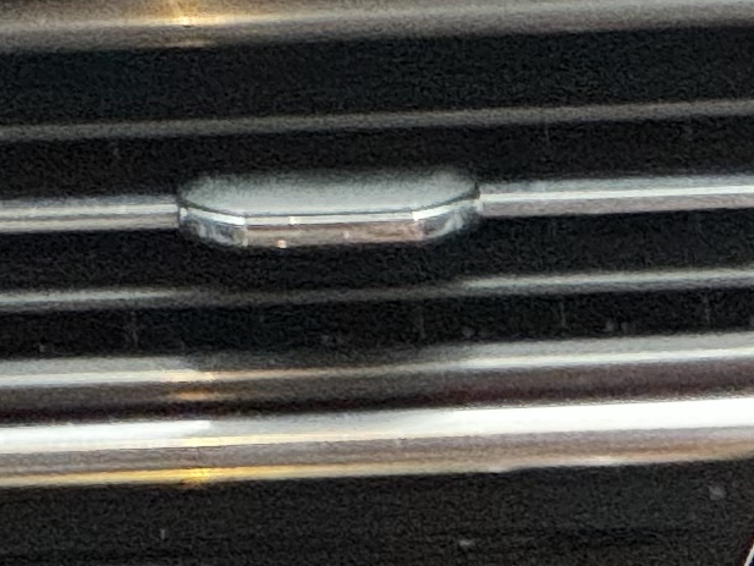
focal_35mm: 503
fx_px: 10958
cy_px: 1123
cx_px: -329
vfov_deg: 2.9
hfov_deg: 3.9
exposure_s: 1/40
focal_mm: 9
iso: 640
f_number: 2.8
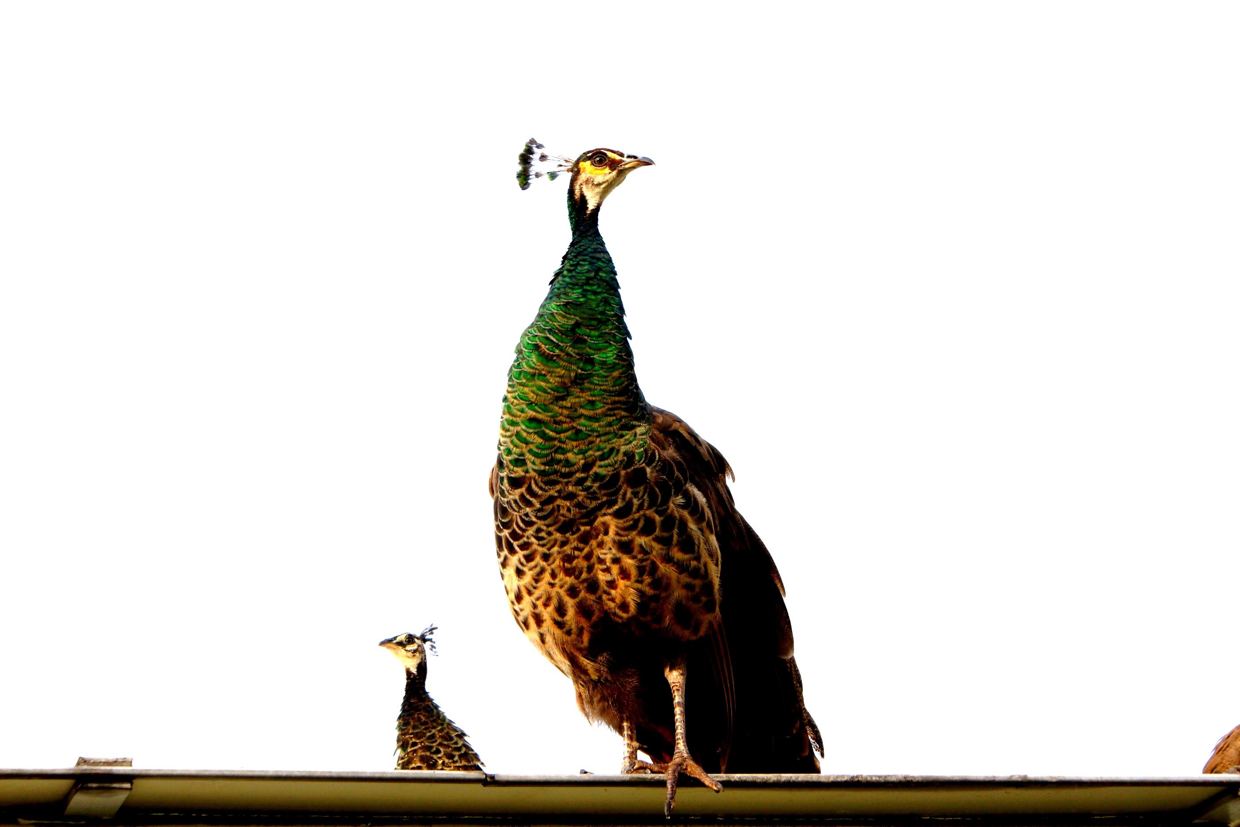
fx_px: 3616
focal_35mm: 105
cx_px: 620
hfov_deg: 19.5
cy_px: 414
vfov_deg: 13.0
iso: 200
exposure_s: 1/160
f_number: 11
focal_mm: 70
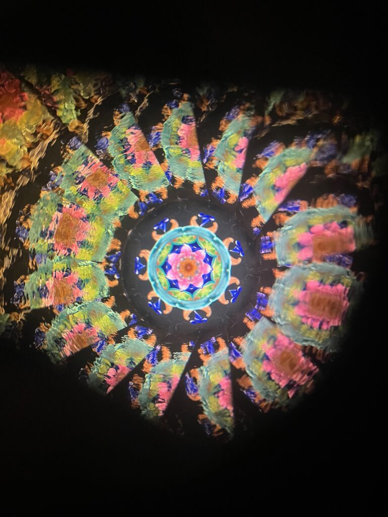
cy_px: 258
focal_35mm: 26
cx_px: 194
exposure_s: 1/60
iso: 500
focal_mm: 5.1
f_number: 1.6
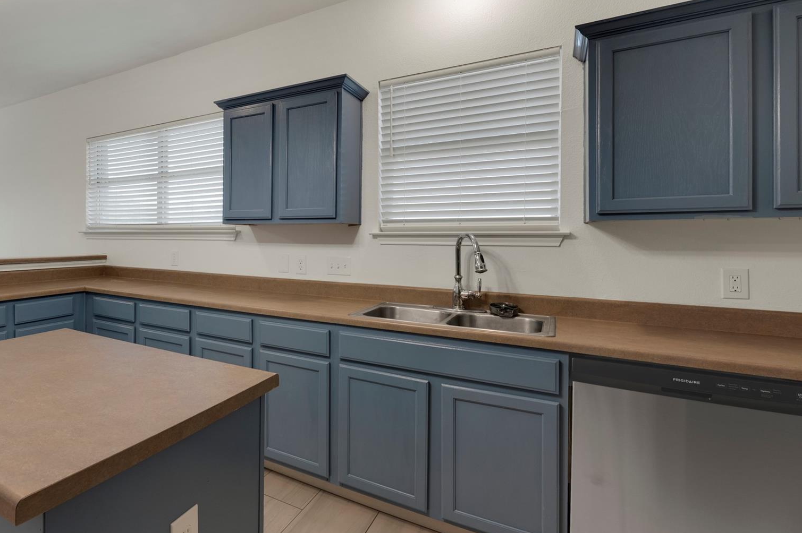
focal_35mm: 19
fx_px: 423
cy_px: 239
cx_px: 262
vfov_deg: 64.3
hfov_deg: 83.7
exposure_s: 1/50
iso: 800
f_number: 8
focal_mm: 14
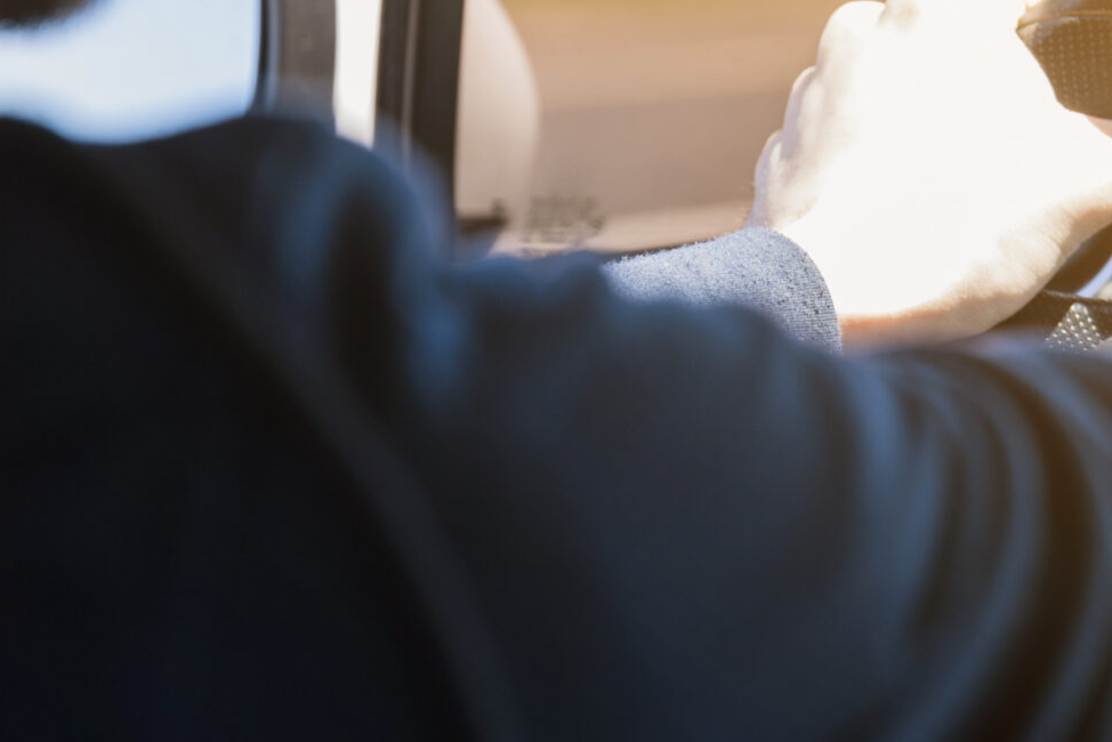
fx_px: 5685
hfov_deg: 10.9
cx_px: 1445
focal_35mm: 184
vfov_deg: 7.5
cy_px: 157
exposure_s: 1/160
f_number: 4.5
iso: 200
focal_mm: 70
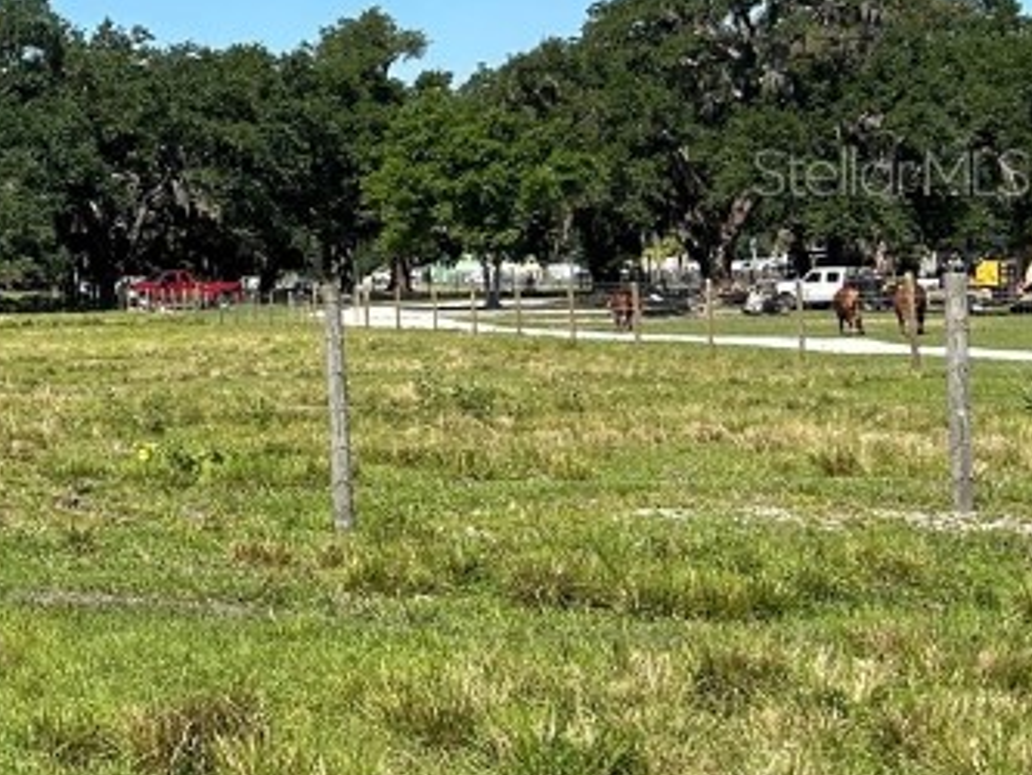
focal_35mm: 80
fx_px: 2386
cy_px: 170
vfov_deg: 18.3
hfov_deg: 20.6
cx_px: -542
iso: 50
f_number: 1.5
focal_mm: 5.7
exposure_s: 1/3968
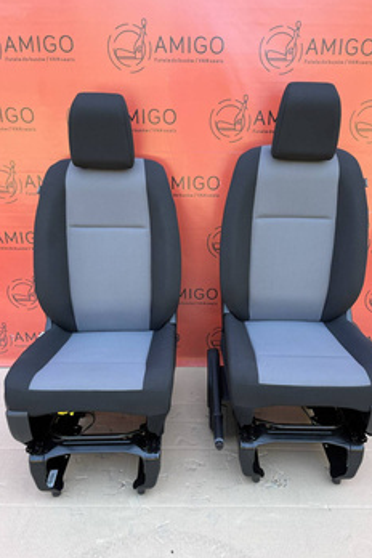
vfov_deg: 65.5
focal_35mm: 28
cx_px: 202
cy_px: 284
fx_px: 434
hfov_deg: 46.4
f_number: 1.6
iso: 40
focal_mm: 5.1
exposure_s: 1/122
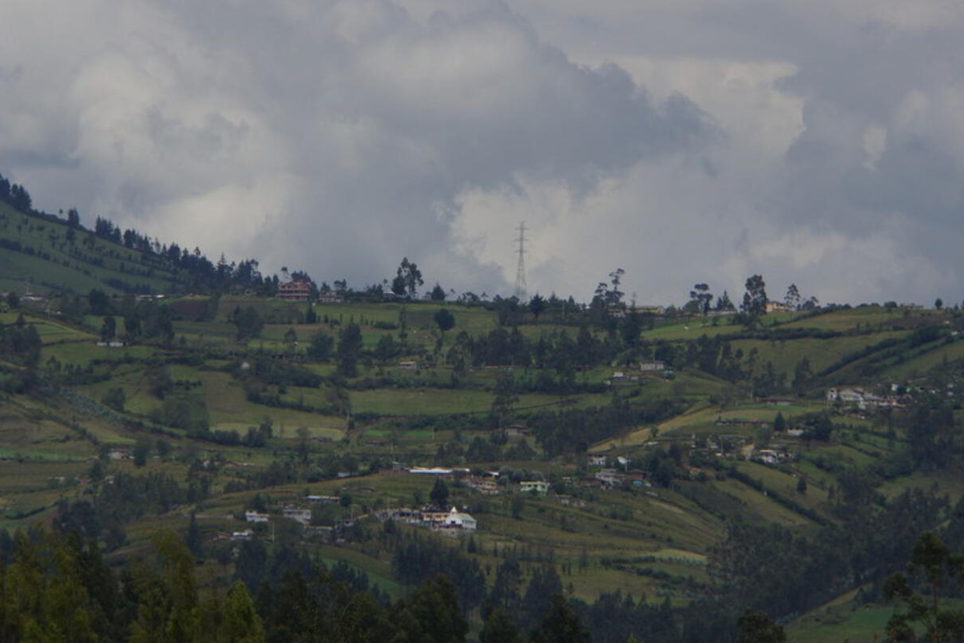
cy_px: 240
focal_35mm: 379
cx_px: 491
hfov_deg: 5.4
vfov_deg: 3.6
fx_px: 10149
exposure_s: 1/640
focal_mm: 190.8
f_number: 9
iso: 200
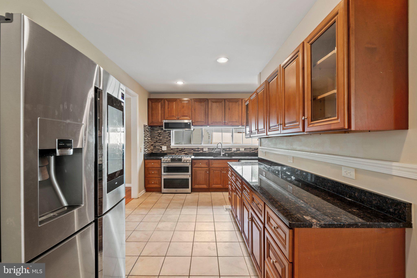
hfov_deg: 100.4
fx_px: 174
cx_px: 208
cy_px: 139
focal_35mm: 15
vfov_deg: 77.3
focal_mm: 10
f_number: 8
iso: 100
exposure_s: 1.6
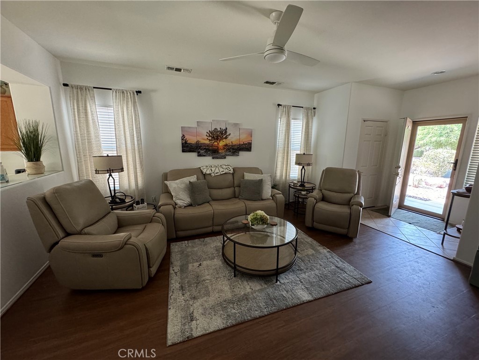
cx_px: 240
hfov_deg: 102.1
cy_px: 180
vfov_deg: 85.7
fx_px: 194
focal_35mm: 14
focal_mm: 2.22
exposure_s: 1/60
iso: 400
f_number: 2.2
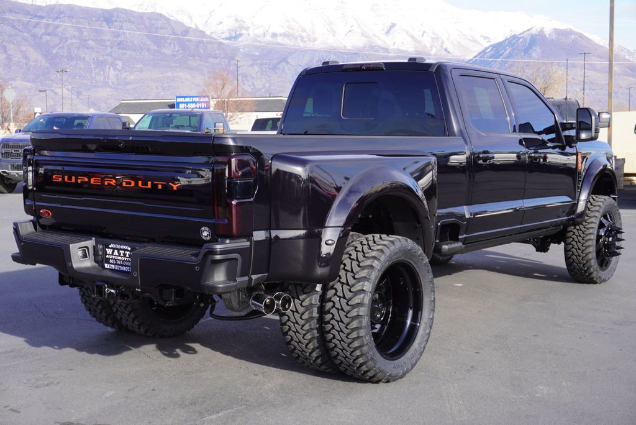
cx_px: 318
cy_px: 212
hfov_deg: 39.9
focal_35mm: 50
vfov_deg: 27.3
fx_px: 875
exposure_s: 1/100
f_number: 8
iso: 100
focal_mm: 33
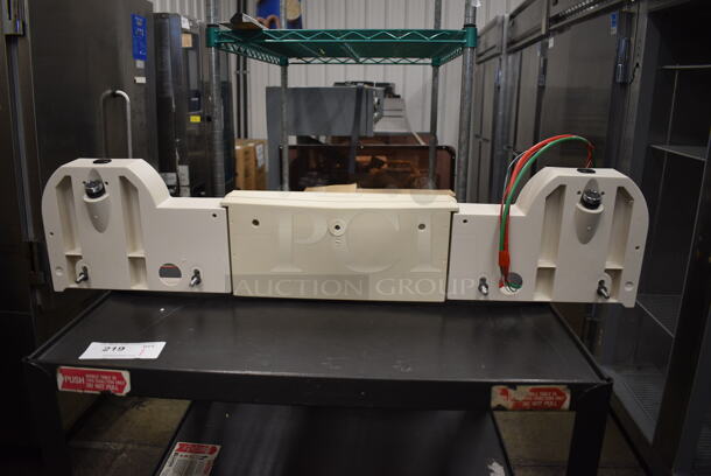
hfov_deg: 67.3
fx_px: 534
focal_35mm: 27
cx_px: 356
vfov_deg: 48.0
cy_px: 238
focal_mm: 18
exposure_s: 1/125
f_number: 3.5
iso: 800
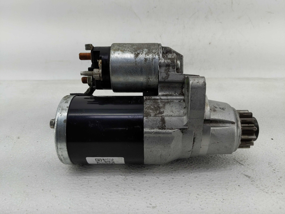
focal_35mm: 25
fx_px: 206
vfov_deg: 54.9
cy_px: 107
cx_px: 142
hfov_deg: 69.4
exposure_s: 1/154
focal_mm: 4.38
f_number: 1.73
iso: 55
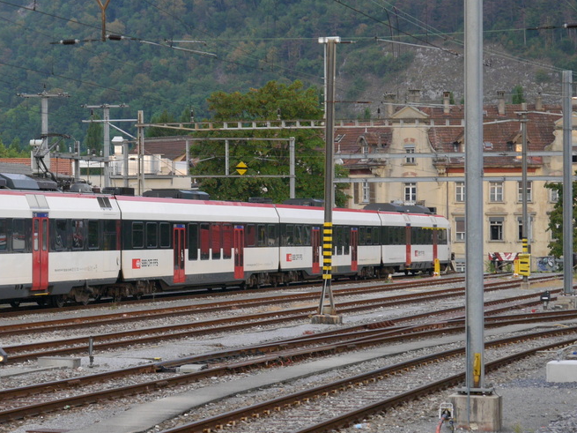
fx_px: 2566
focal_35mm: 154
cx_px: 96
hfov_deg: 12.8
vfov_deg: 9.6
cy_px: 222
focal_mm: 42
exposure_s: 1/80
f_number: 5.6
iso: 320
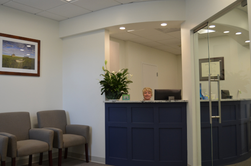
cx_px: 126
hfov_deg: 53.2
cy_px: 83
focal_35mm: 36
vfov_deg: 36.7
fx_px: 250
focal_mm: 24
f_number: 4.5
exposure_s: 1/80
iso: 400
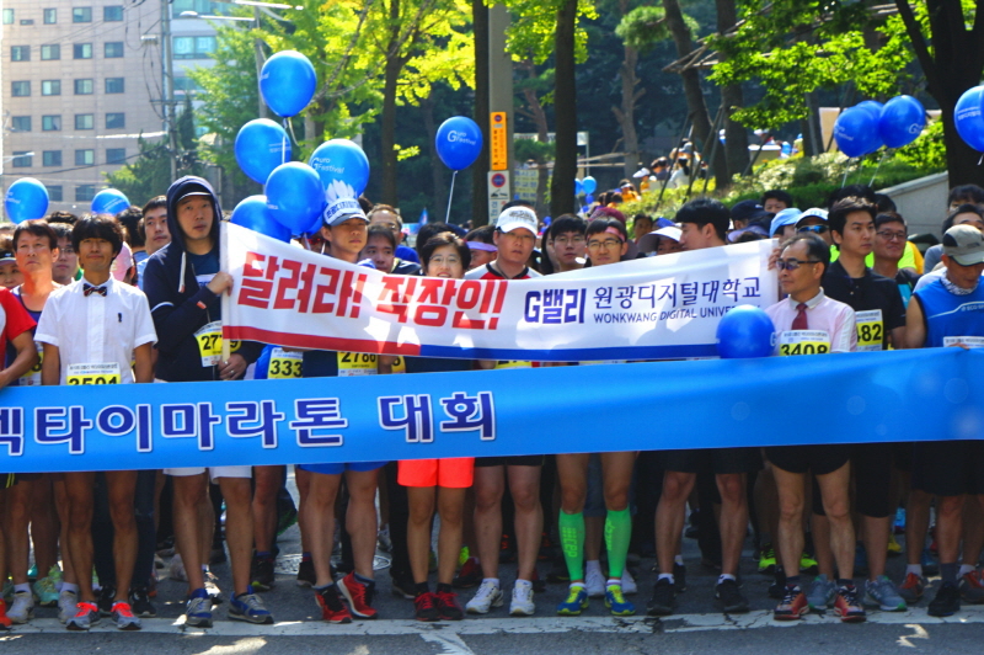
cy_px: 328
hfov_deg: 36.3
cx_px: 492
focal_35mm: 55
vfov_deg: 24.6
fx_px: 1502
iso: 100
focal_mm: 55
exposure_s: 1/125
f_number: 8
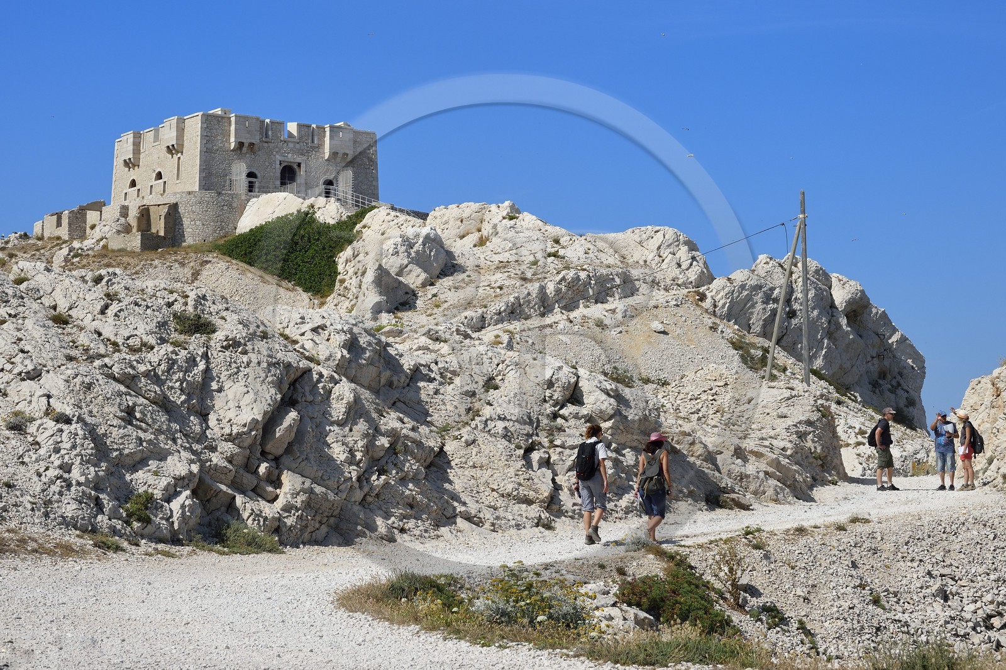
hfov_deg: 24.8
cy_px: 335
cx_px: 503
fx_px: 2291
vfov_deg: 16.6
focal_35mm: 82
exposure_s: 1/400
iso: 200
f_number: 13
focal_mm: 82
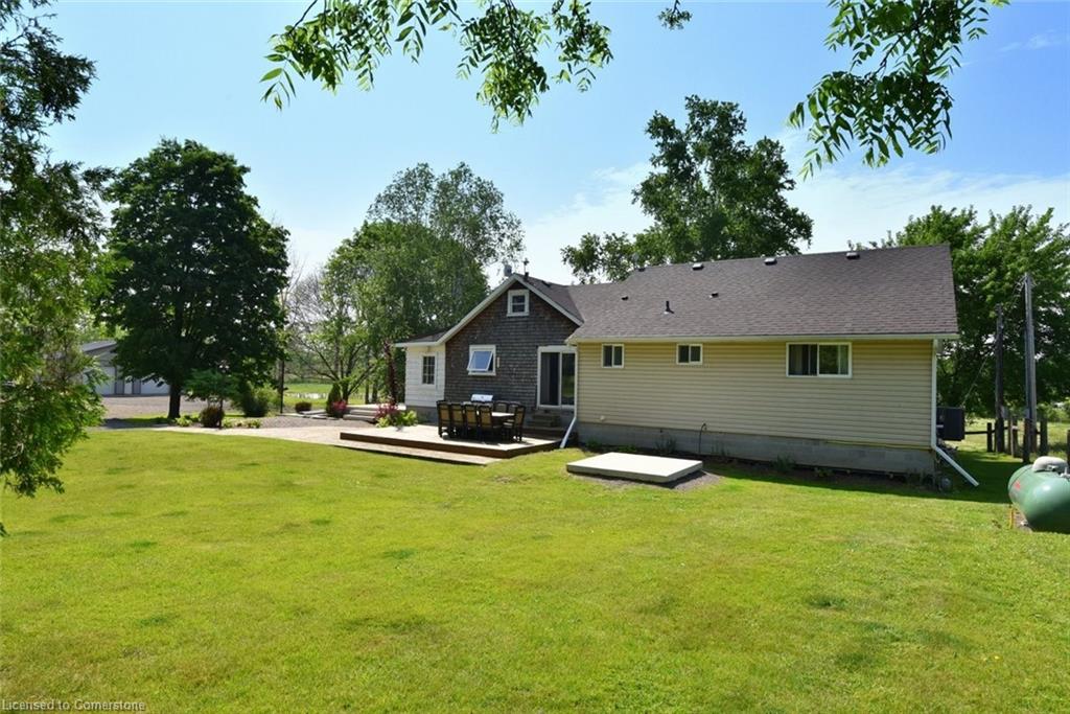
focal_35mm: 19
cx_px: 535
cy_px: 357
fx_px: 565
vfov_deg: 64.6
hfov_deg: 86.9
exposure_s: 1/640
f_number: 13
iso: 640
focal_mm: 19
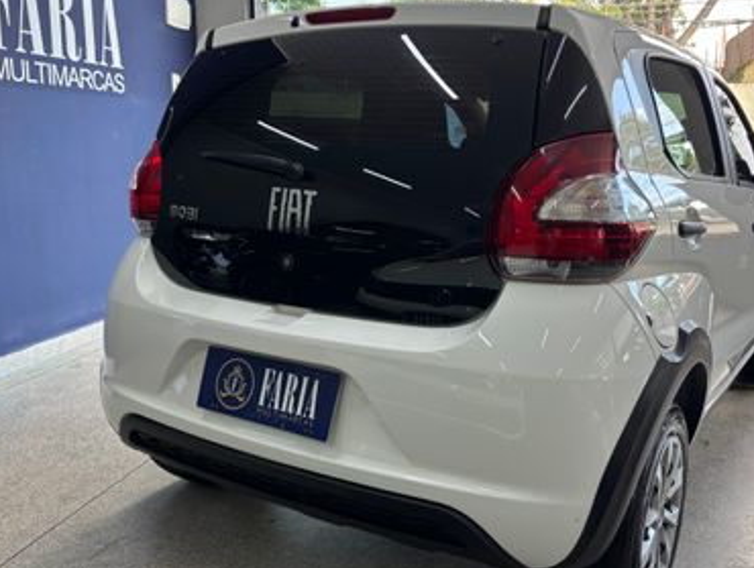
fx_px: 720
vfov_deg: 43.1
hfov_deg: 54.8
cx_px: 456
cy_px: 289
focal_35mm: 33
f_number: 1.6
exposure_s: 1/121
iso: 80
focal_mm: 5.96
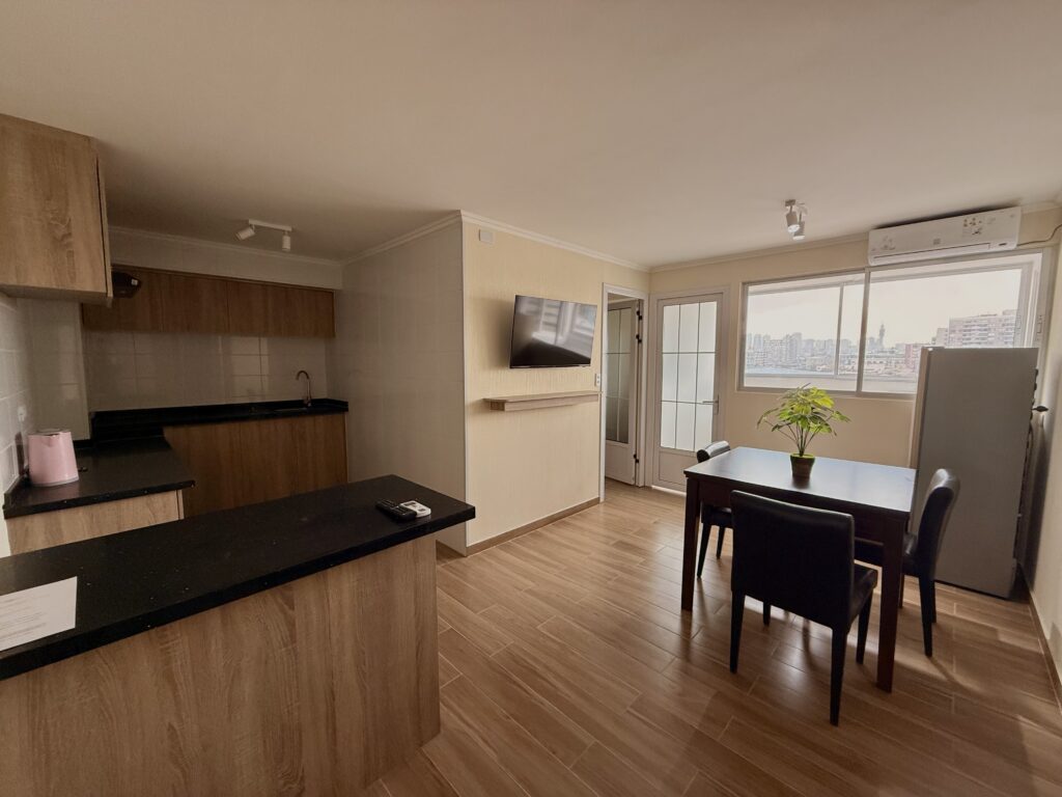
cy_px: 398
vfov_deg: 85.7
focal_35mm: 14
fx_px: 430
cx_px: 531
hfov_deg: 102.1
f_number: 2.2
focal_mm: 2.22
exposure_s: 1/99
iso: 200
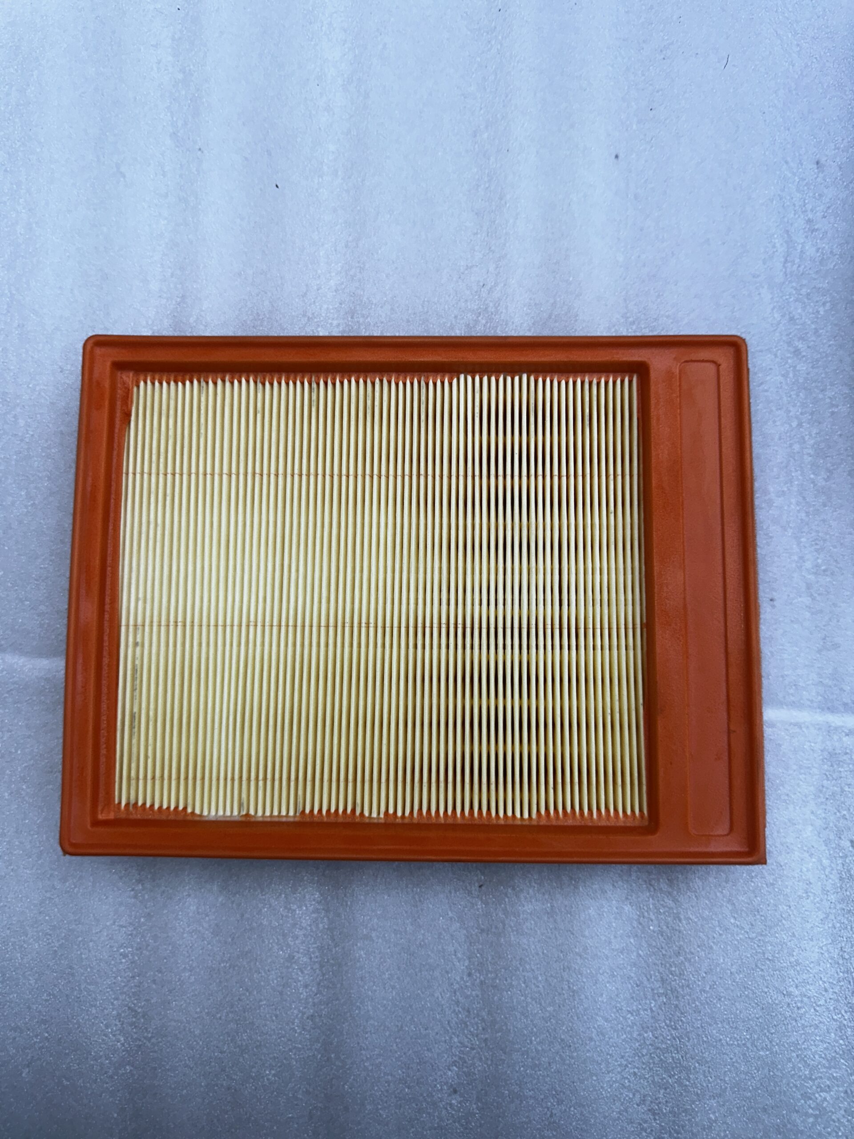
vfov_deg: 71.6
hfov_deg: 56.8
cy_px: 570
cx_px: 427
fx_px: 789
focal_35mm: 24
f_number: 1.78
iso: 50
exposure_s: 1/1664
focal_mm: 6.86
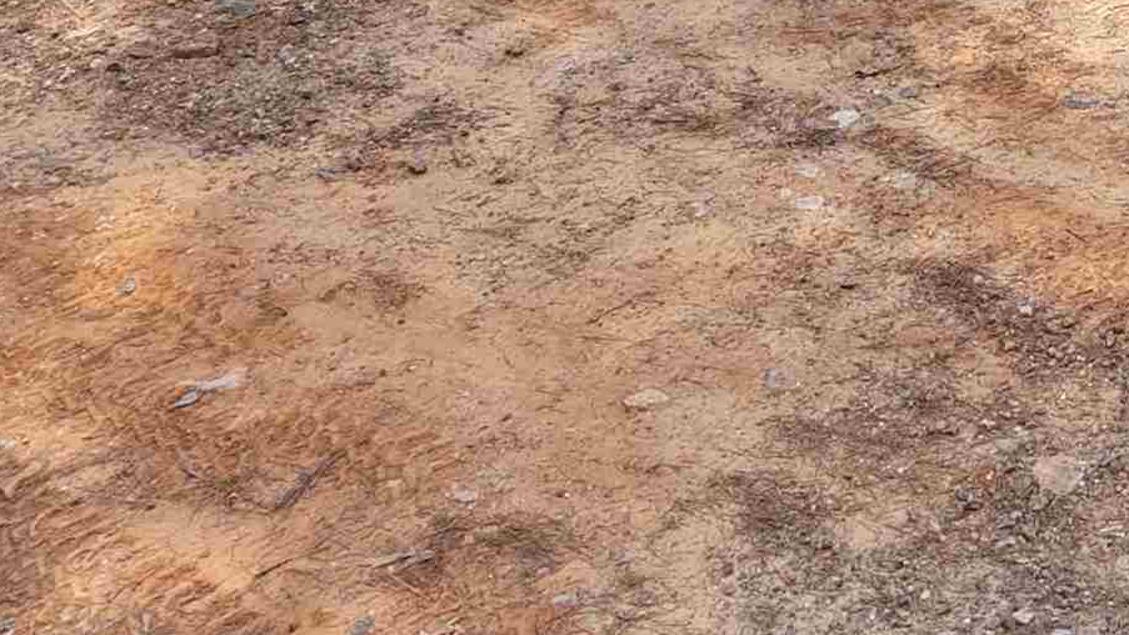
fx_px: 2664
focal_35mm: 89
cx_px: 1655
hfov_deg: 20.7
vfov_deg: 11.9
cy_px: -712
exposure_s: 1/2000
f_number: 1.8
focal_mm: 8.67
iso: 300
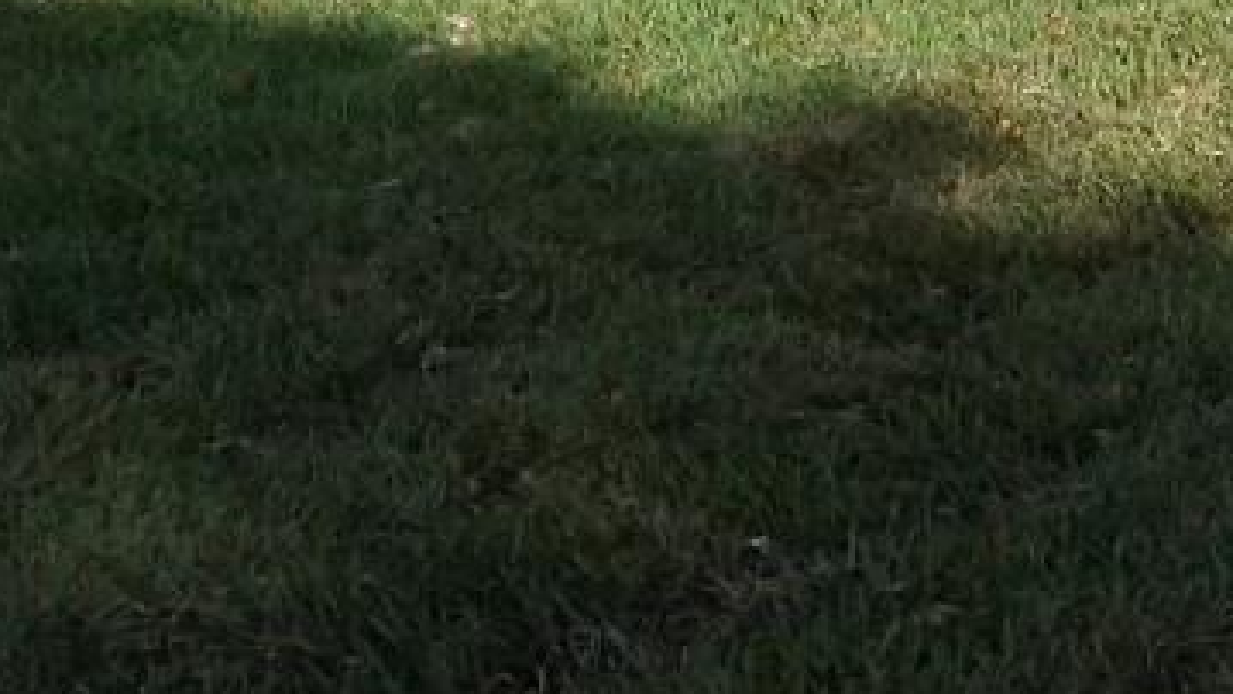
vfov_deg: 10.0
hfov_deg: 18.9
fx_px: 3662
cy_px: -685
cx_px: 1023
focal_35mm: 112
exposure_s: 1/2000
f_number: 14
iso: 2000
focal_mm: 16
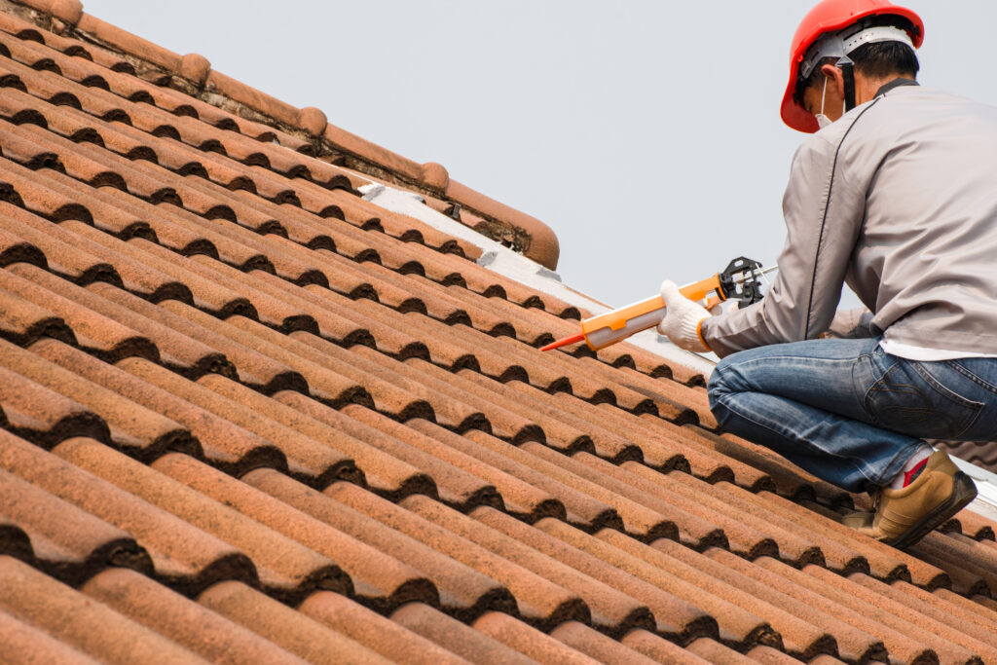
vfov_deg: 13.0
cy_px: 332
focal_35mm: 105
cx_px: 498
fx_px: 2908
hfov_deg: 19.5
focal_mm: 70
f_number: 11
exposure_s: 1/400
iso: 100
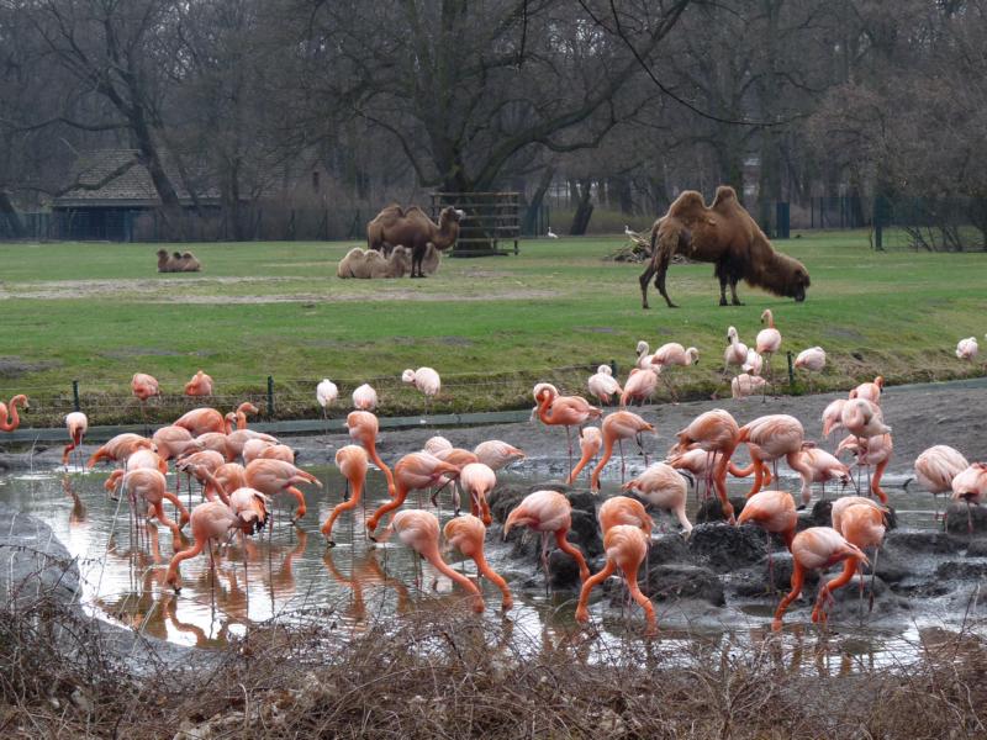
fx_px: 3564
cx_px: 494
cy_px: 370
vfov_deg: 11.9
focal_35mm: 125
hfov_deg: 15.8
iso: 100
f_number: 4.5
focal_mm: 22.3
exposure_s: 1/200
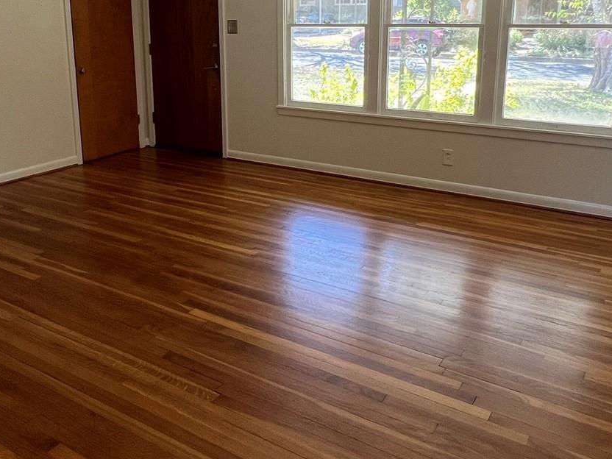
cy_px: 141
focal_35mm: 32
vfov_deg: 43.3
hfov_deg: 56.6
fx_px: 566
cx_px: 266
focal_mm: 1.57
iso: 100
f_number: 1.8
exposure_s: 1/125
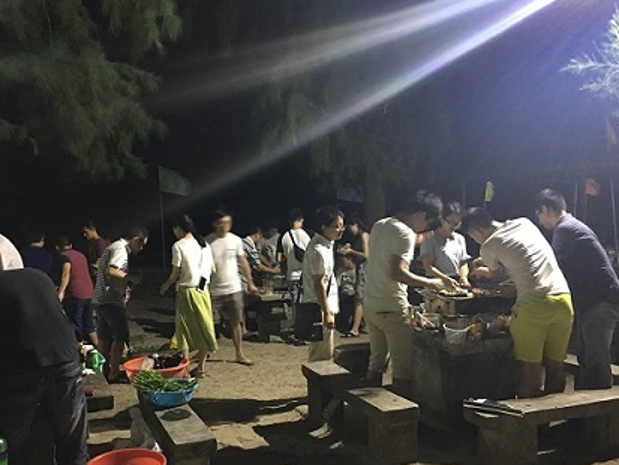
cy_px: 261
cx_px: 279
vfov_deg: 41.7
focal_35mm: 34
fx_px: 608
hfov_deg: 53.9
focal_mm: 4.15
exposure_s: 1/4
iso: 100
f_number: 2.2
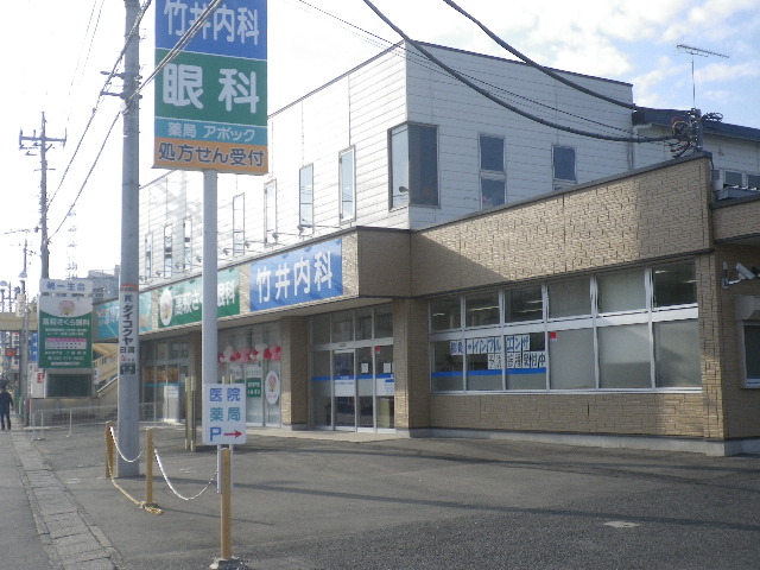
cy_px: 285
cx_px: 380
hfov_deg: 40.4
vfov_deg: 30.9
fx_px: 1032
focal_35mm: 47
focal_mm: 8.46
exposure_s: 1/320
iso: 80
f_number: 4.6
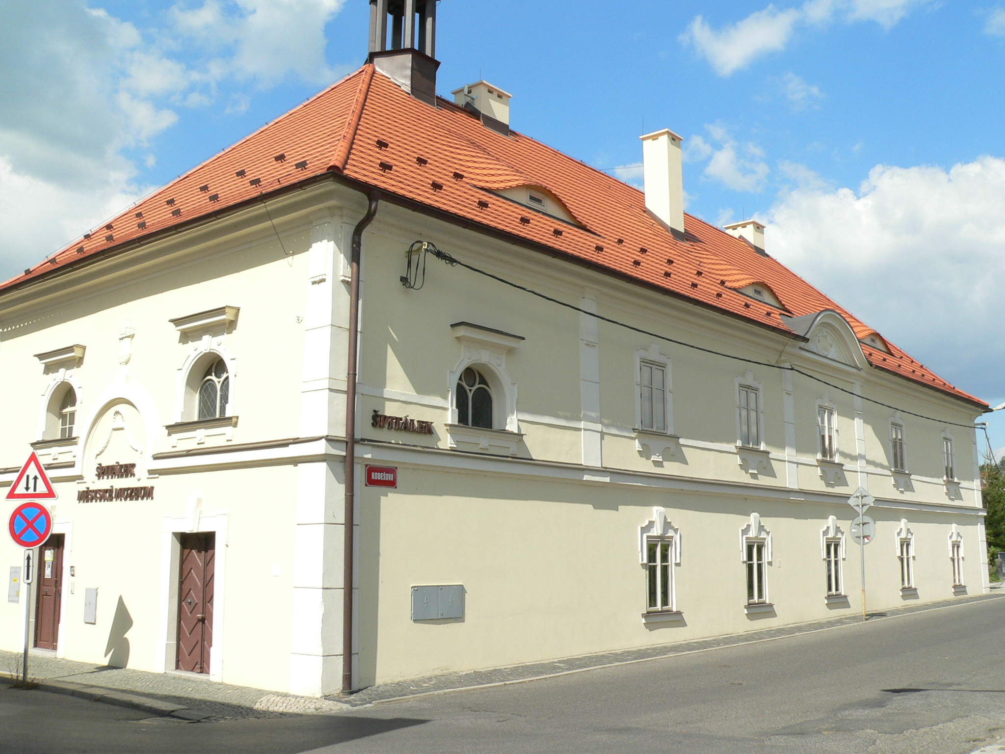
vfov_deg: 39.7
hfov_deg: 51.4
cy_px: 377
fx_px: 1045
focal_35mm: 36
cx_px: 502
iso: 100
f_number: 5.6
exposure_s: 1/400
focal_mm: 6
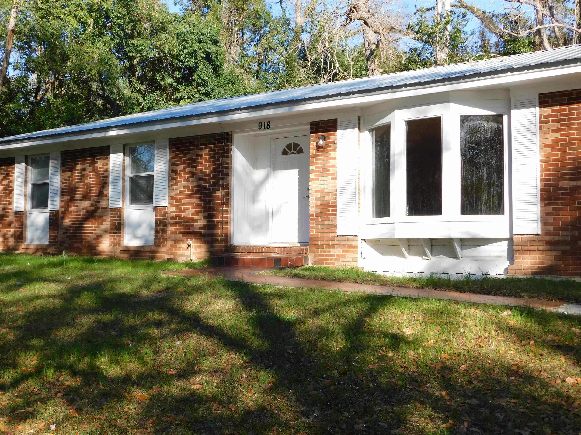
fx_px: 671
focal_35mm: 40
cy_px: 218
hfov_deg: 46.8
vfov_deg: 36.0
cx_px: 290
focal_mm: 7.1
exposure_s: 1/400
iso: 125
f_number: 3.6
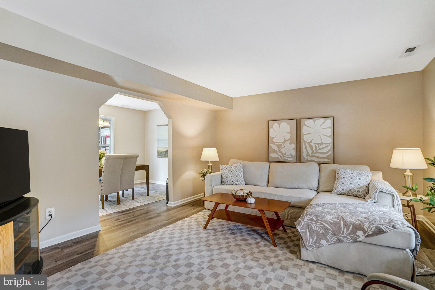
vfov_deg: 73.7
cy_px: 145
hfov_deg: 96.7
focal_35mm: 16
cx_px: 218
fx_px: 193
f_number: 8
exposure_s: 1/25
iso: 1250
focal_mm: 16
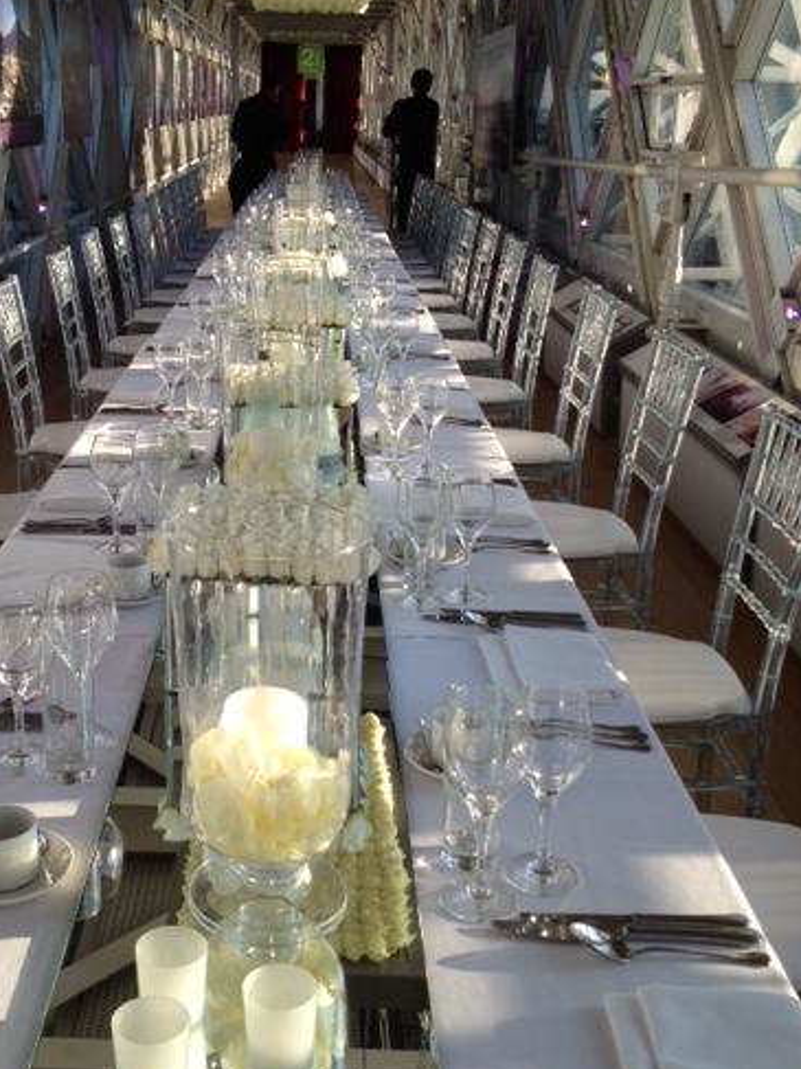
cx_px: 279
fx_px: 1420
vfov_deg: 41.2
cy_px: 503
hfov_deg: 31.3
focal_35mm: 46
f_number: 2.4
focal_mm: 4.28
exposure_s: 1/403
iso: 64
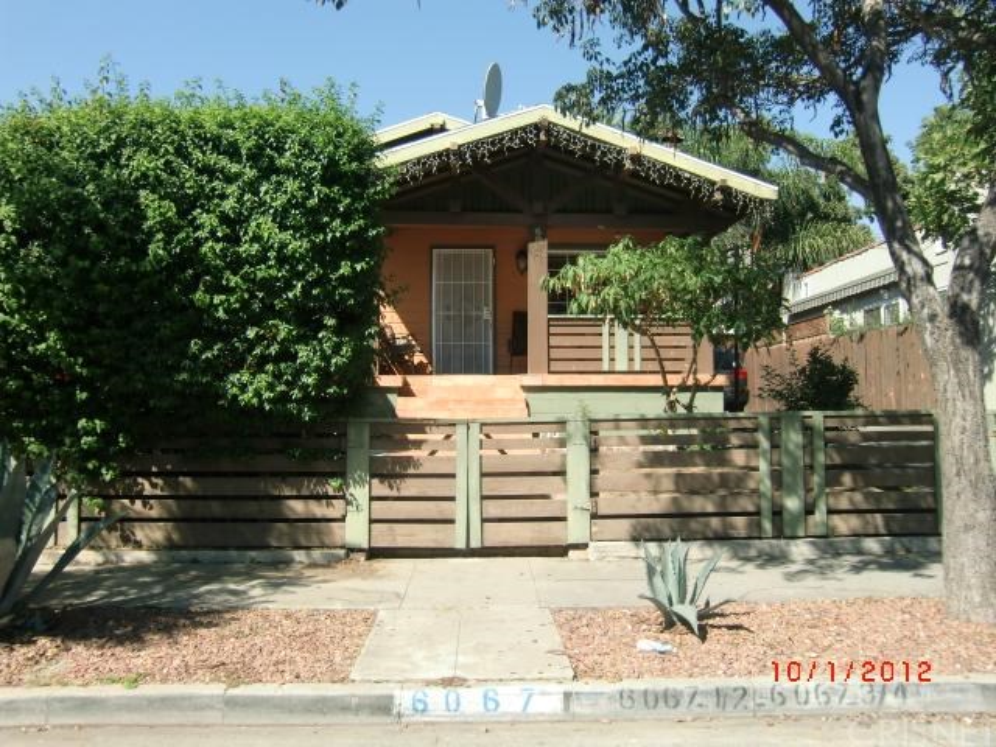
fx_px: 834
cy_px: 374
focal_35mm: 29
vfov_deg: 48.2
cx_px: 498
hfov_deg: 61.7
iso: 64
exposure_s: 1/400
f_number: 3.5
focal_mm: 5.2
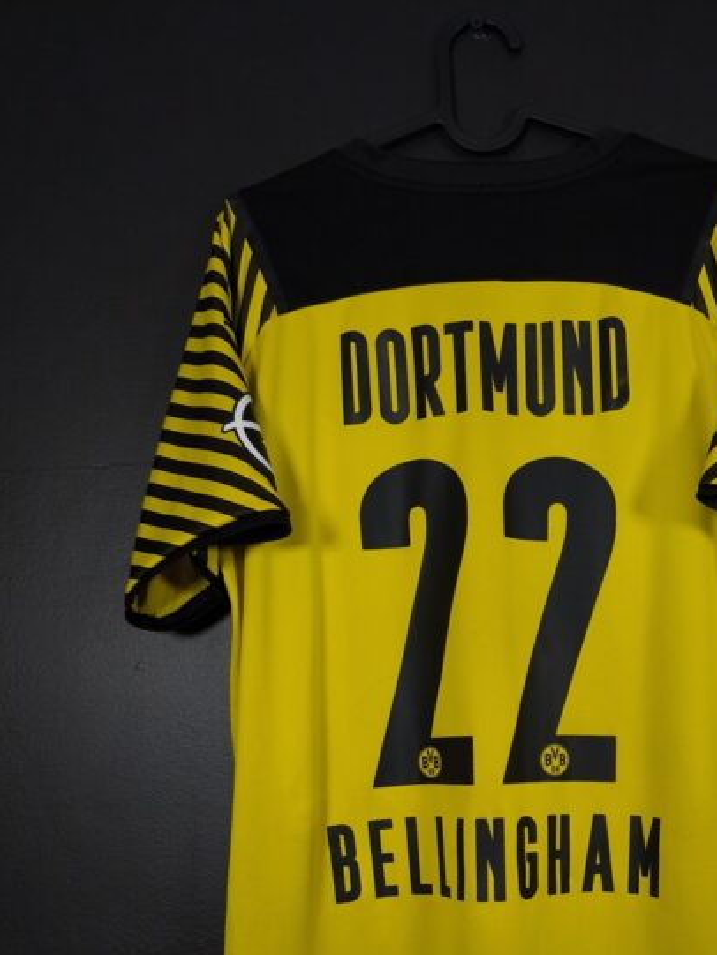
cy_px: 690
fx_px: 939
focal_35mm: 34
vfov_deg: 52.1
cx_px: 498
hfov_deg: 41.1
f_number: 1.6
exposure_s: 1/125
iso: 400
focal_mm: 6.57
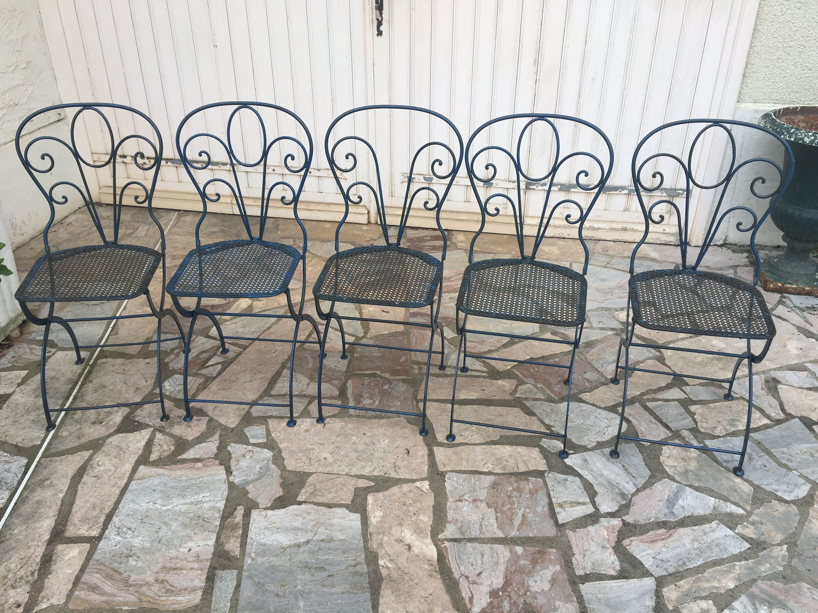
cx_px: 409
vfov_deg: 48.2
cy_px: 306
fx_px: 685
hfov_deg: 61.7
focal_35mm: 29
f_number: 2.2
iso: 25
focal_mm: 4.15
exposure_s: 1/254
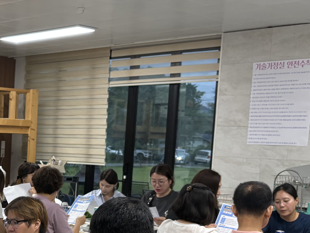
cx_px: -26
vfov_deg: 20.1
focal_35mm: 72
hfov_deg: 25.2
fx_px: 645
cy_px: 201
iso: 125
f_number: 1.6
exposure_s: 1/132
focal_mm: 5.96
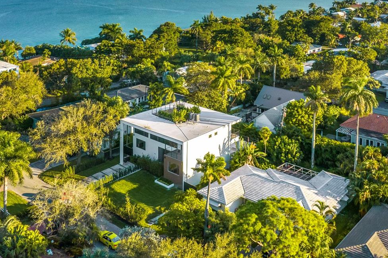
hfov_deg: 53.0
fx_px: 388
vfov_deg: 36.6
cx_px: 165
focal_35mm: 36
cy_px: 93
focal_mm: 8.38
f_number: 2.8
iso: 100
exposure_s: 1/1600
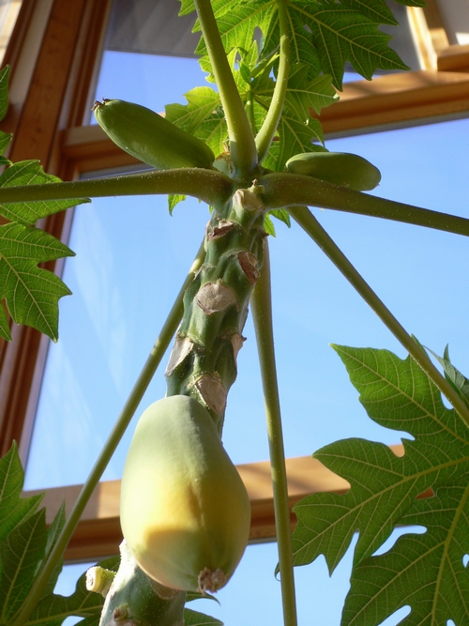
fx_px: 1102
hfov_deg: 24.0
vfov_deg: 31.7
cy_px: 313
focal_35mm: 61
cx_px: 234
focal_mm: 10.1
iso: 80
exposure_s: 1/160
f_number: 3.8
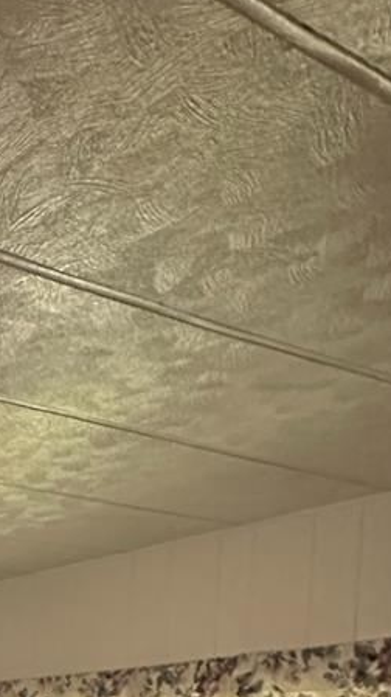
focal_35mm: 51
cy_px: 849
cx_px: -378
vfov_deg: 32.9
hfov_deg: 17.4
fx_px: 942
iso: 640
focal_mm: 2.22
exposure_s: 1/60
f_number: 2.2
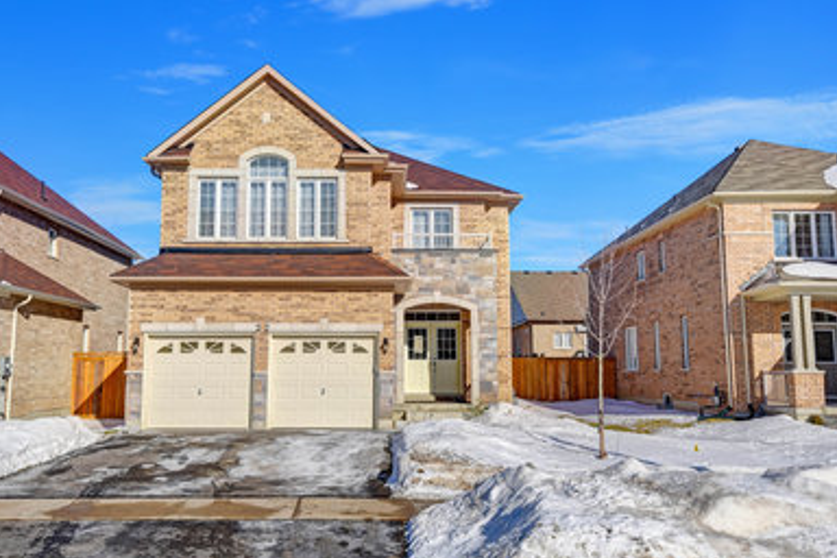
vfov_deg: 38.9
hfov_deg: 55.7
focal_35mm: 34
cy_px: 262
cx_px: 387
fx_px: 790
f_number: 8
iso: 100
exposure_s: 1/800
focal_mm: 30
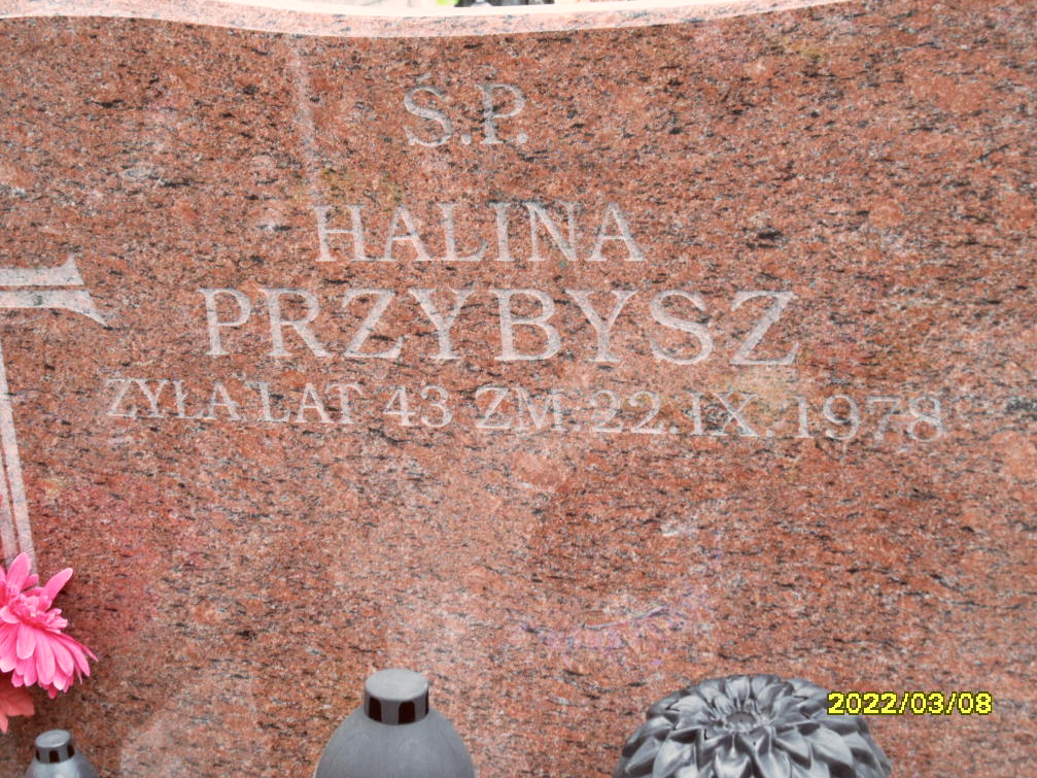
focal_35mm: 61
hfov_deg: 31.7
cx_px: 511
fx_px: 1827
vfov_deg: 24.0
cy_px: 383
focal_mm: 10.3
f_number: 4
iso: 160
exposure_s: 1/45
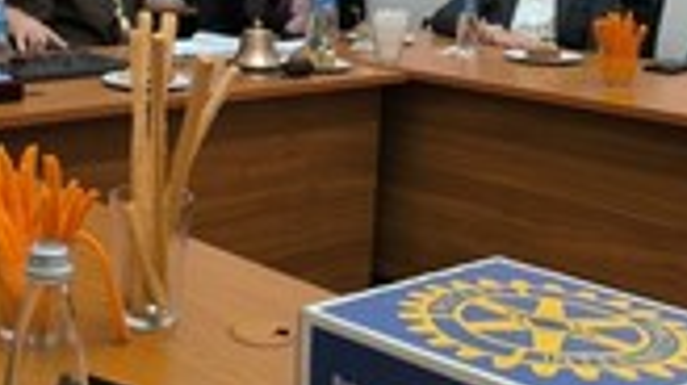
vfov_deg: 19.2
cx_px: 134
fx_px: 1110
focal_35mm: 61
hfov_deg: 33.4
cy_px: 13
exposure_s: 1/33.3
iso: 1000
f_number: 1.65
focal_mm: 6.14
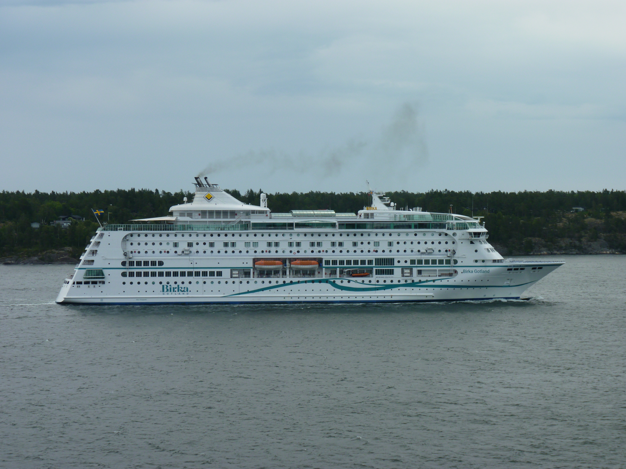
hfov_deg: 26.0
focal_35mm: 75
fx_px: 1356
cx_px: 313
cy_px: 234
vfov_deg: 19.6
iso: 80
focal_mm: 13.3
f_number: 5.6
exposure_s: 1/250
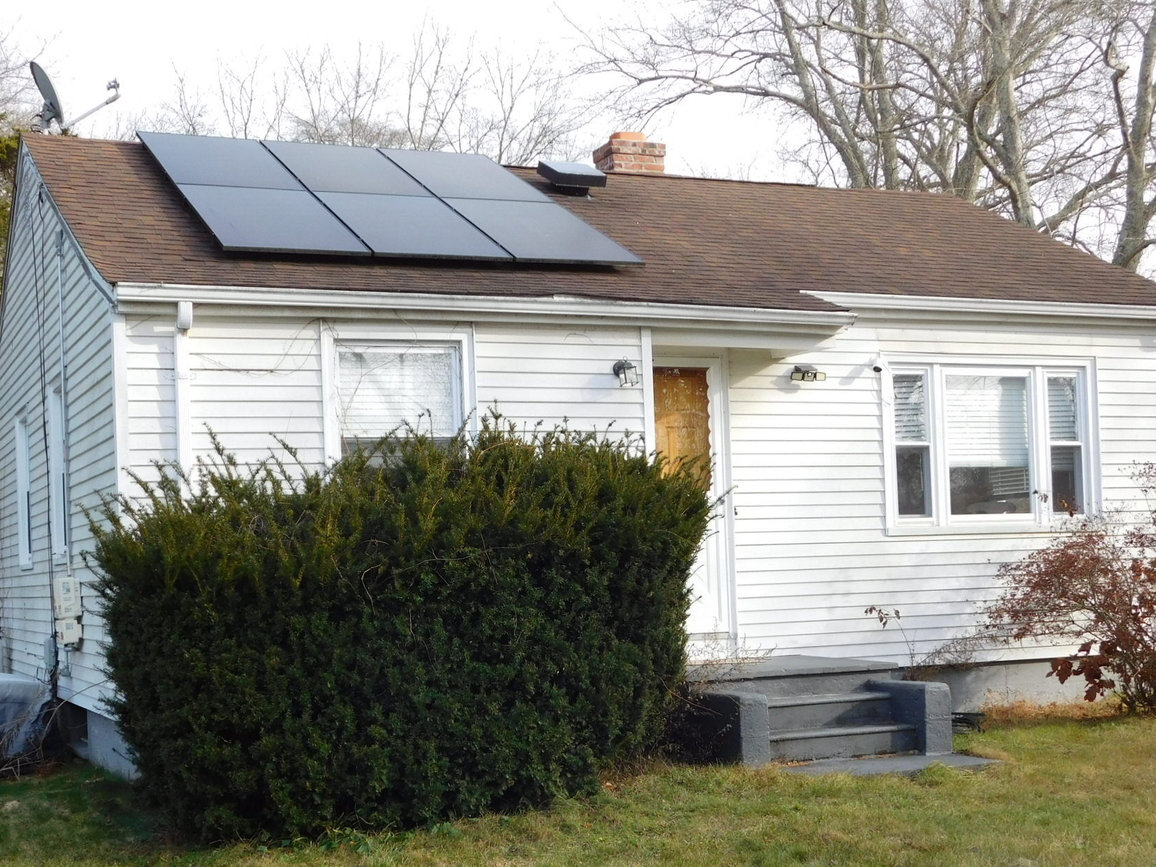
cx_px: 485
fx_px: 1636
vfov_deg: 29.6
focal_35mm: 49
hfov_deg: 38.8
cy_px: 542
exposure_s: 1/320
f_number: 3.5
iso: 125
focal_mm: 6.3
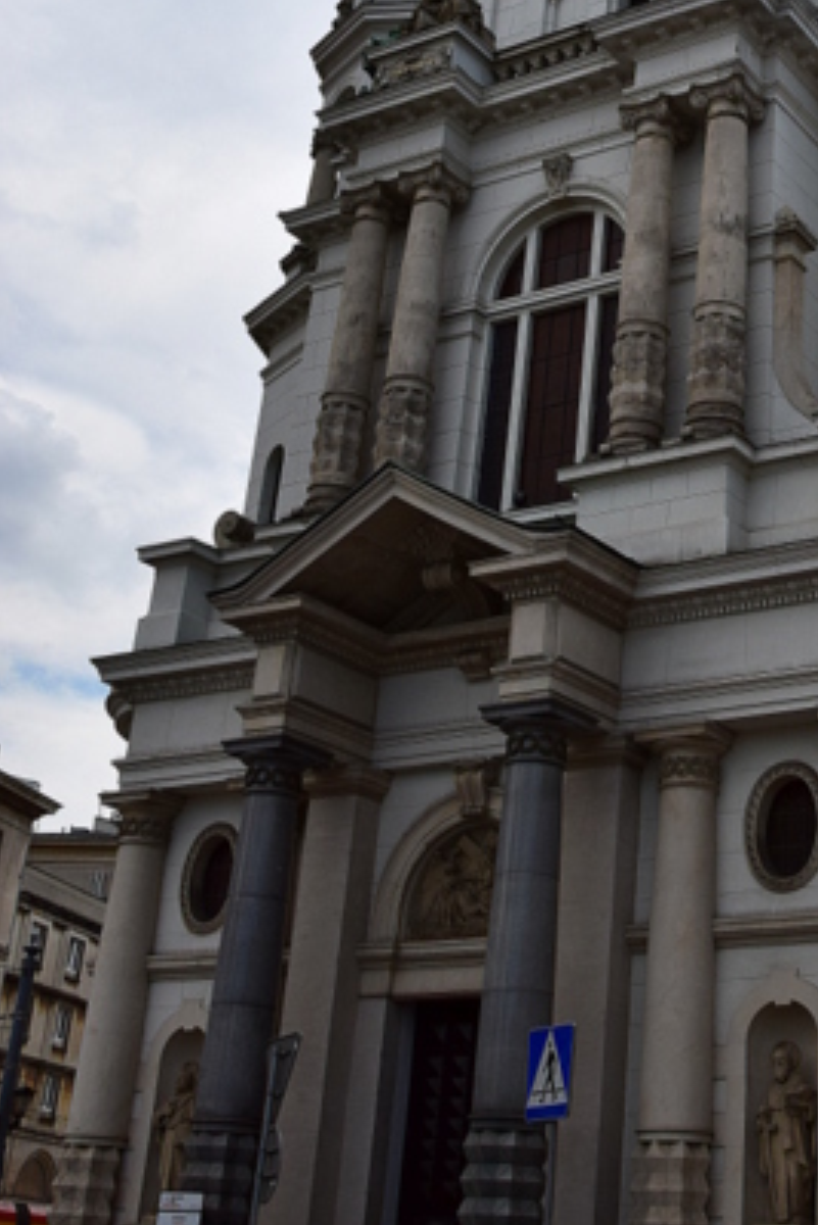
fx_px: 1839
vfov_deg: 35.7
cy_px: 254
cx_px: 803
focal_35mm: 54
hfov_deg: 24.1
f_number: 11
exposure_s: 1/500
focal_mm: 18
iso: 220
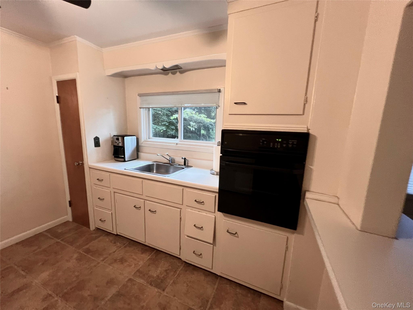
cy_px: 155
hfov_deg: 106.2
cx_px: 206
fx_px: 155
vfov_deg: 89.9
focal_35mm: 13
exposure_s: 1/60
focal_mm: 1.57
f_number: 1.8
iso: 400
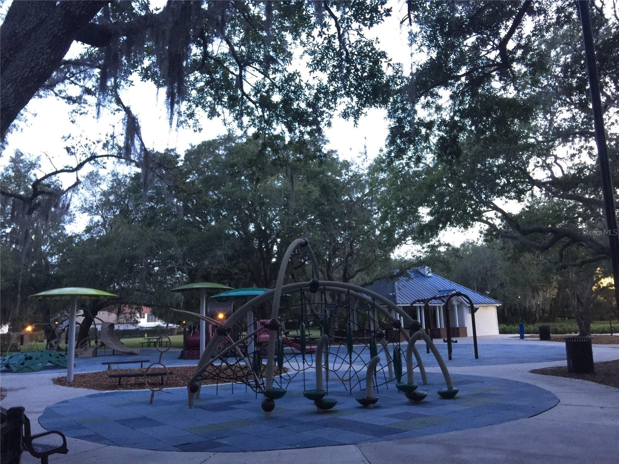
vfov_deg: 48.2
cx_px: 310
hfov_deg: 61.7
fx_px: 519
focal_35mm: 29
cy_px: 232
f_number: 2.2
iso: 100
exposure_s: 1/4
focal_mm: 4.15
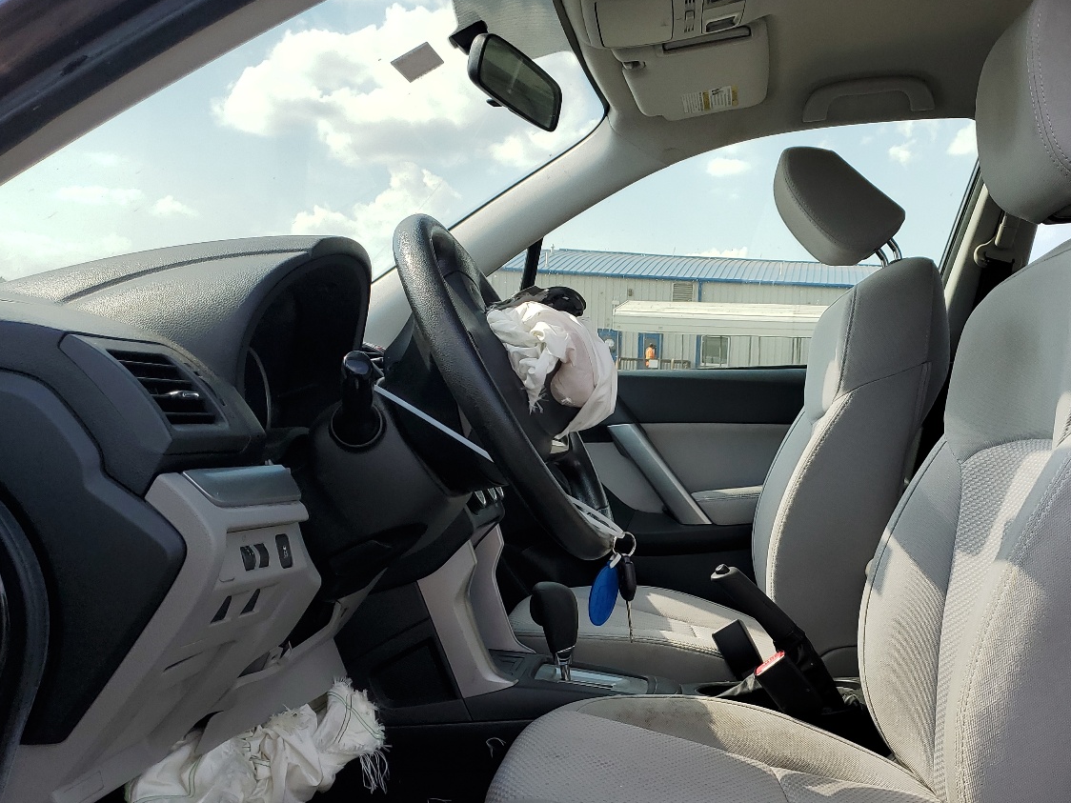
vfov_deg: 38.3
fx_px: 1145
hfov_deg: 49.2
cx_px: 717
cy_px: 532
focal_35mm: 37
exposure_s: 1/1667
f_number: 1.5
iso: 50
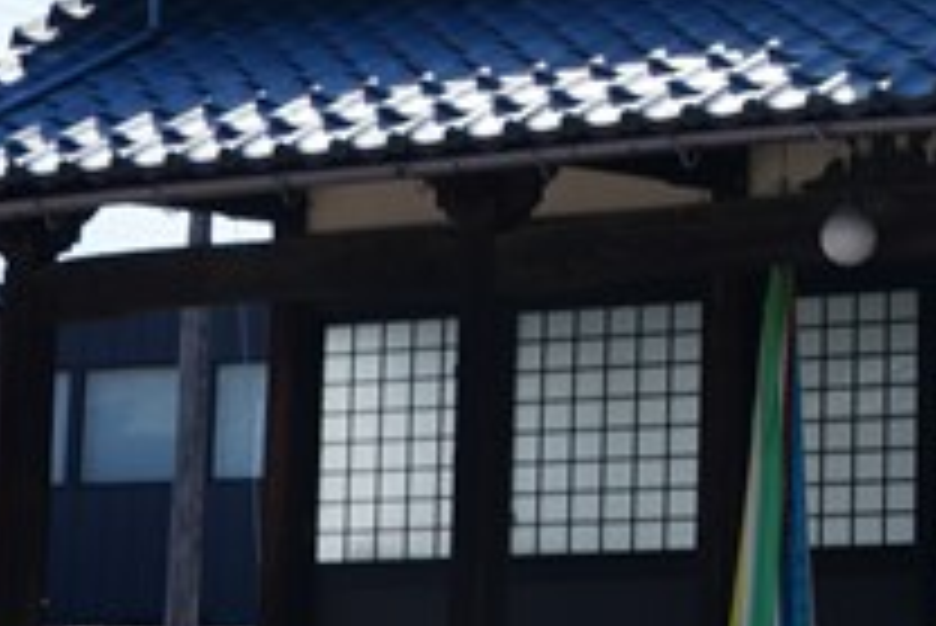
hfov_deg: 11.5
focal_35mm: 167
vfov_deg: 8.2
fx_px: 4345
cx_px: 1611
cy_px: -99
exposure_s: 1/125
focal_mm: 34
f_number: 9
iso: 100
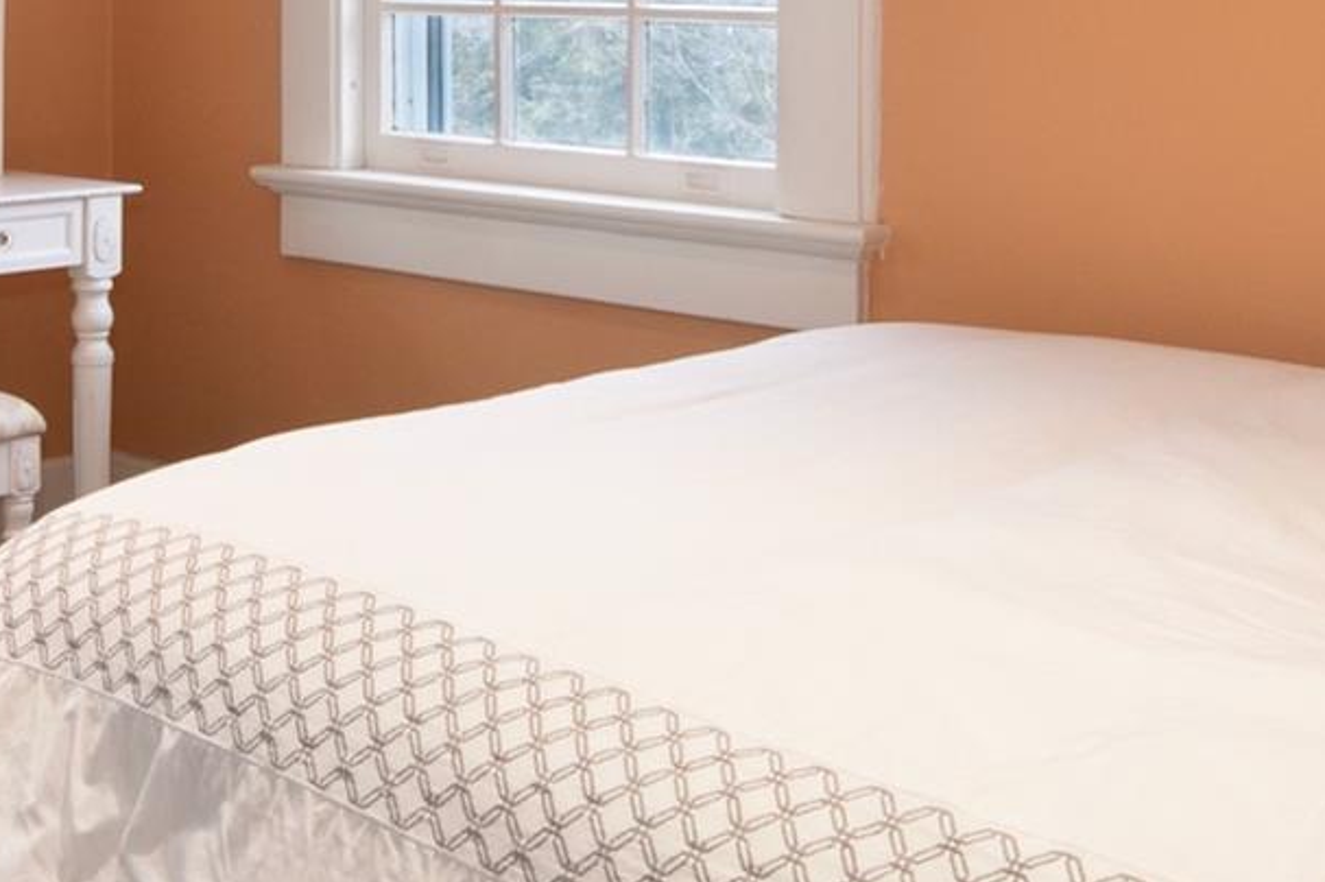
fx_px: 2048
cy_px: 90
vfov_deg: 23.6
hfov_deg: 35.2
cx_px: 360
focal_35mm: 56
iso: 640
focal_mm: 11
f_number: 8
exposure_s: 1/60
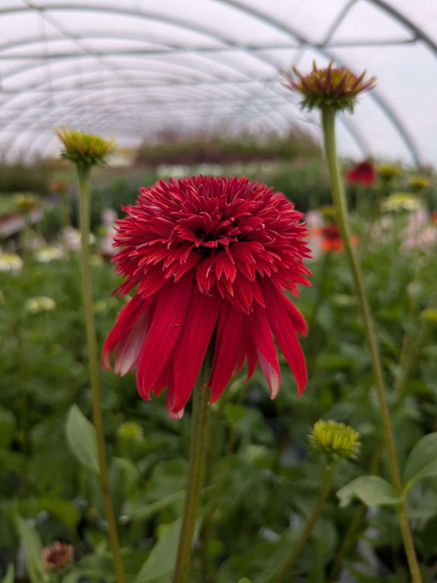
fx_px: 421
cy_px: 292
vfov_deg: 69.4
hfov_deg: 54.9
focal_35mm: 25
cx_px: 218
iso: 48
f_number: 1.89
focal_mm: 5.43
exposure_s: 1/1166
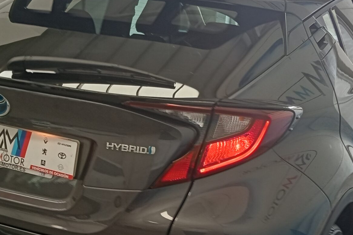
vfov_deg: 21.0
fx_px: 628
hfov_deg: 31.4
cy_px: 182
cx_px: 175
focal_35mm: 64
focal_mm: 3.98
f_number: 1.8
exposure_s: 1/33.3
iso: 106
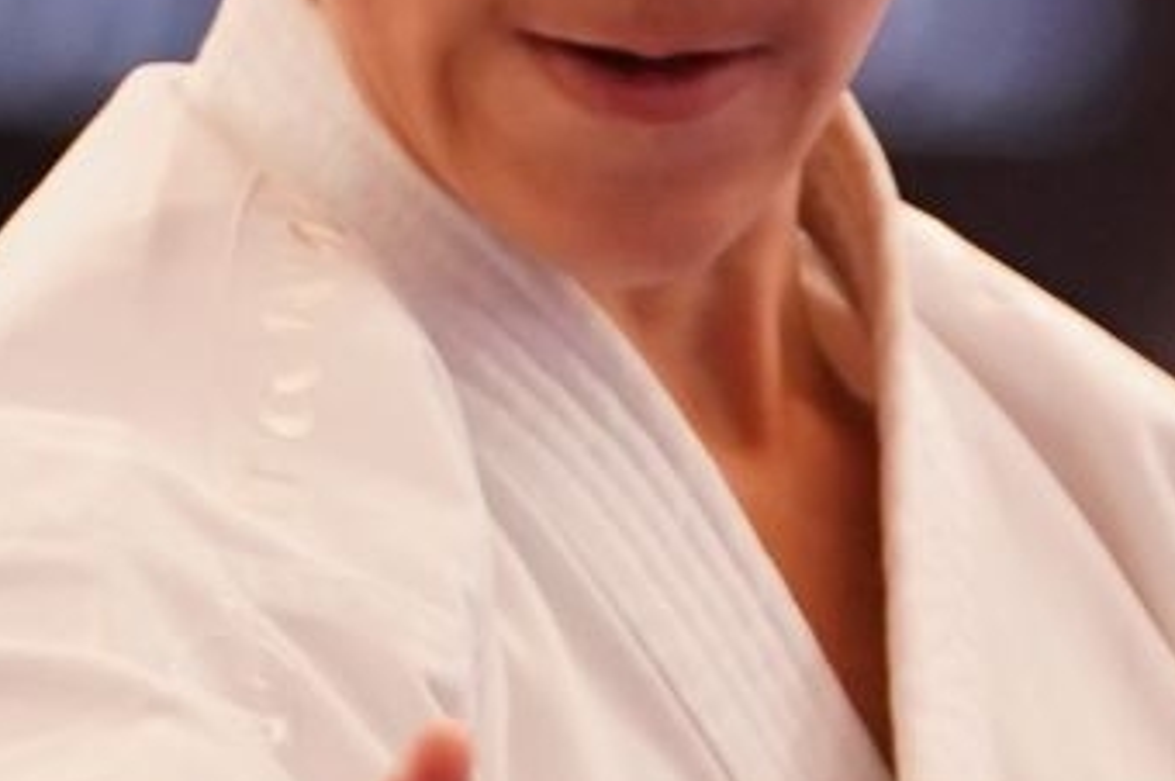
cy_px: 415
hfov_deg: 1.6
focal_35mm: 1304
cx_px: 605
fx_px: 42519
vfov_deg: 1.1
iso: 1250
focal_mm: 164
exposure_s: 1/500
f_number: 2.8
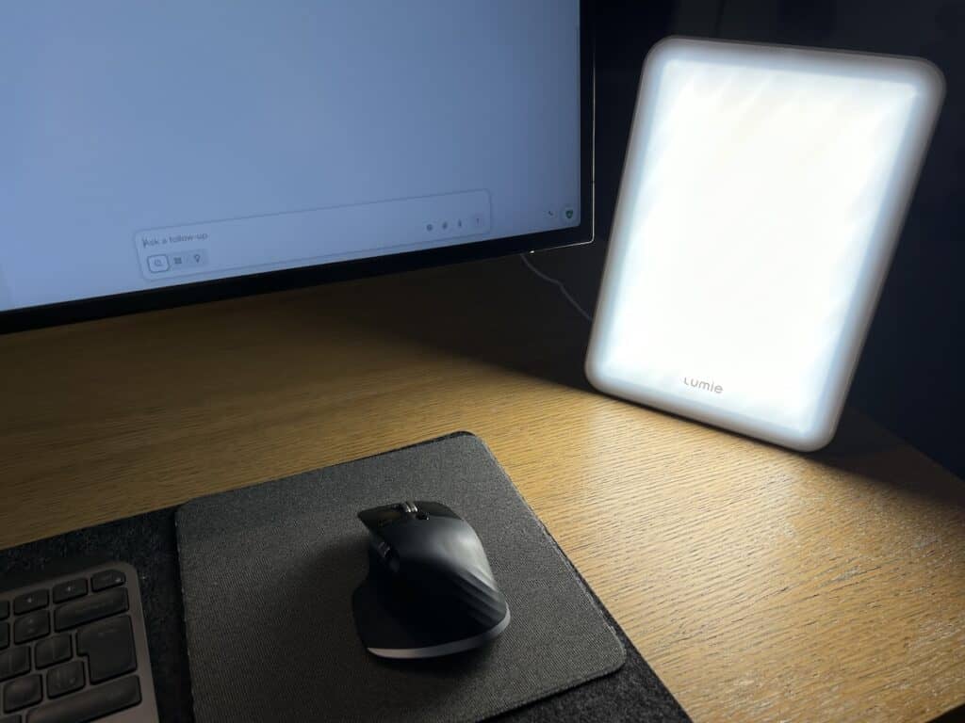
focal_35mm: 26
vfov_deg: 53.1
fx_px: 725
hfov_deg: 67.3
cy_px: 362
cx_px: 482
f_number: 1.5
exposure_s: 1/670
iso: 50
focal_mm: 5.7
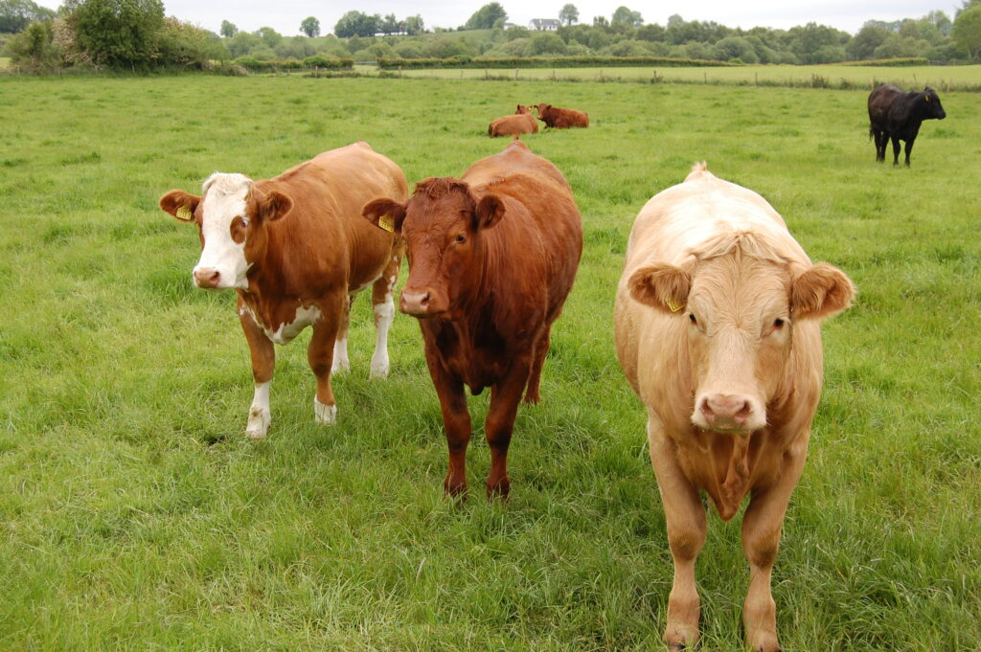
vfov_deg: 28.9
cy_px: 326
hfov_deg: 42.4
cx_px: 490
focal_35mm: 46
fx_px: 1266
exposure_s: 1/200
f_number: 7.1
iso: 200
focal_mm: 31
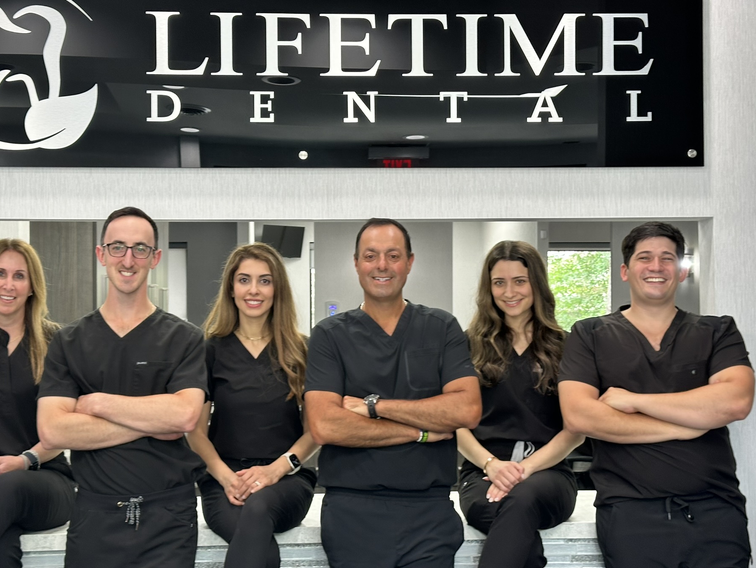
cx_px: 328
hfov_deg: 34.9
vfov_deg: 26.6
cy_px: 283
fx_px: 1201
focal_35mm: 55
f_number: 1.78
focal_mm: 6.86
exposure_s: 1/60
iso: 80
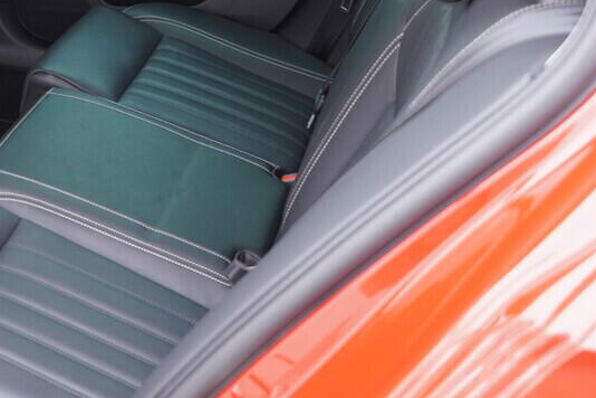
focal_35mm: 69
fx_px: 1142
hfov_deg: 28.0
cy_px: 29
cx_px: 45
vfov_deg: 19.3
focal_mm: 24
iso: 500
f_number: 2.8
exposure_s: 1/40
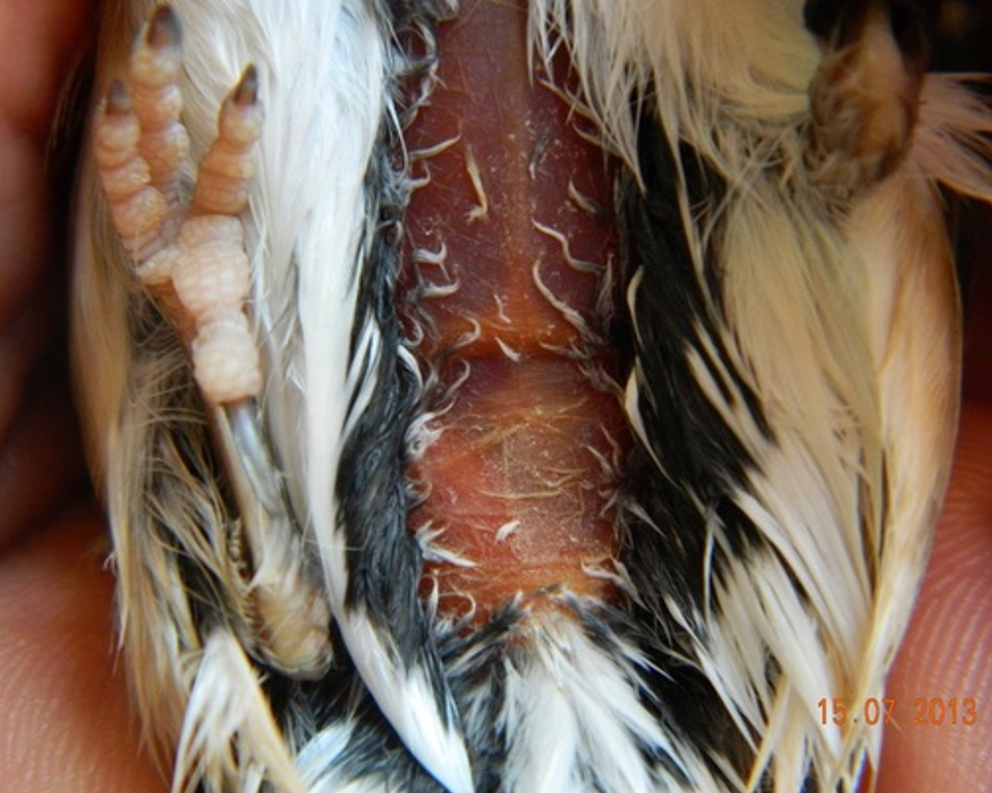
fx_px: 3170
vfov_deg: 14.3
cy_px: 396
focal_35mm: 108
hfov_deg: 17.8
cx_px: 511
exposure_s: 1/50
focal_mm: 18.6
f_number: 4.5
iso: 400
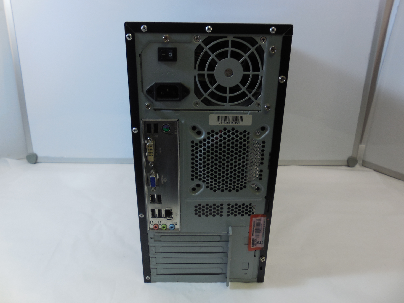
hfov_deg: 67.3
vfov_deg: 53.1
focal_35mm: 26
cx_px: 202
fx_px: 303
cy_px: 152
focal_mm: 4.6
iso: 125
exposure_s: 1/60
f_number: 3.5
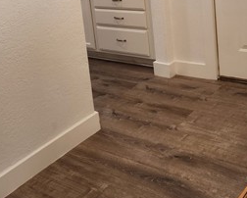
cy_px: 17
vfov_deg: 25.8
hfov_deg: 33.0
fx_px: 417
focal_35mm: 57
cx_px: 127
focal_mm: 5.4
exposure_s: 1/120
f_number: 1.8
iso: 100
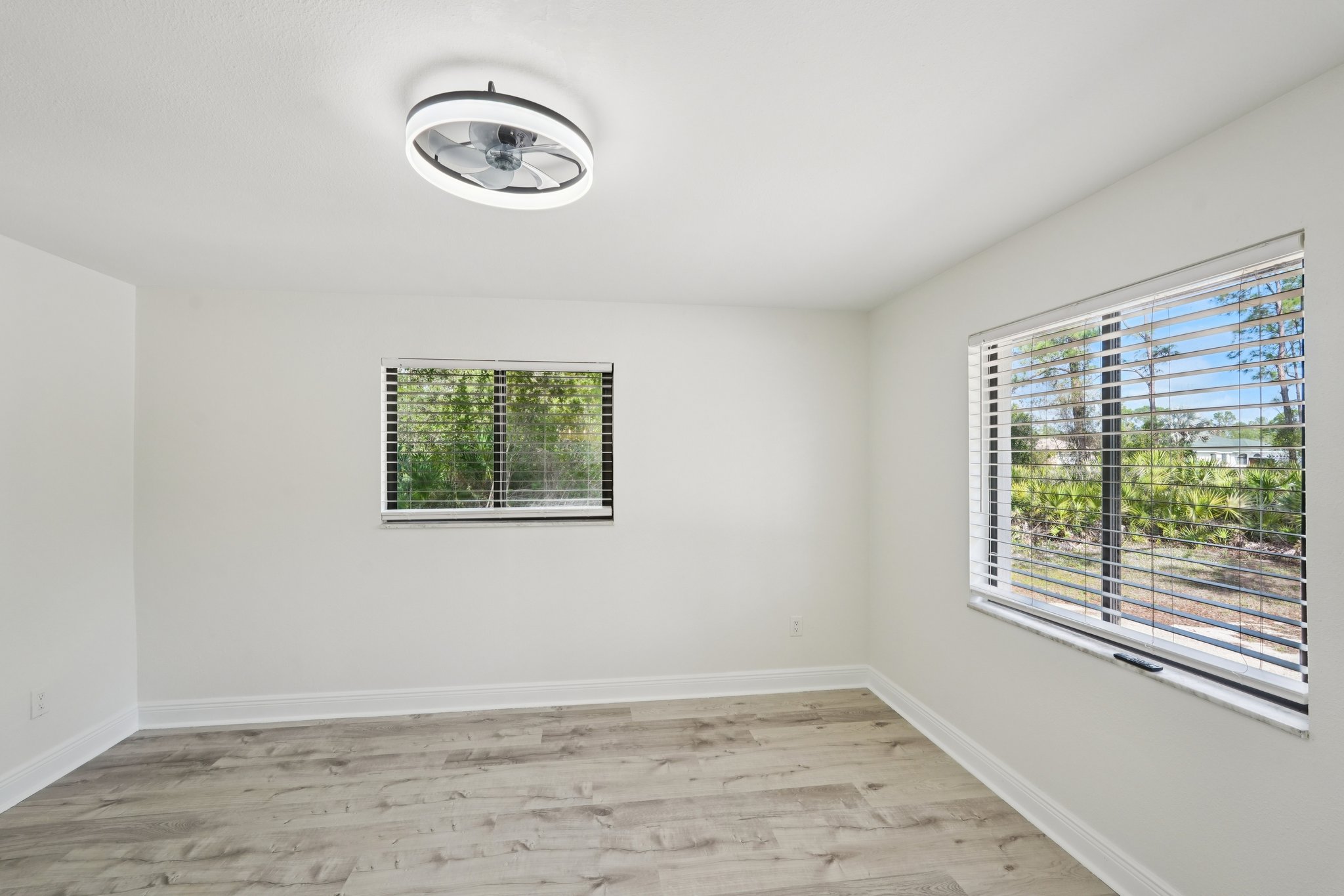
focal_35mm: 16
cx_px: 672
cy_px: 448
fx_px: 597
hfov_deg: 96.7
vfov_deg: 73.7
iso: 400
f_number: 8
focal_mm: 16
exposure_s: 1/100
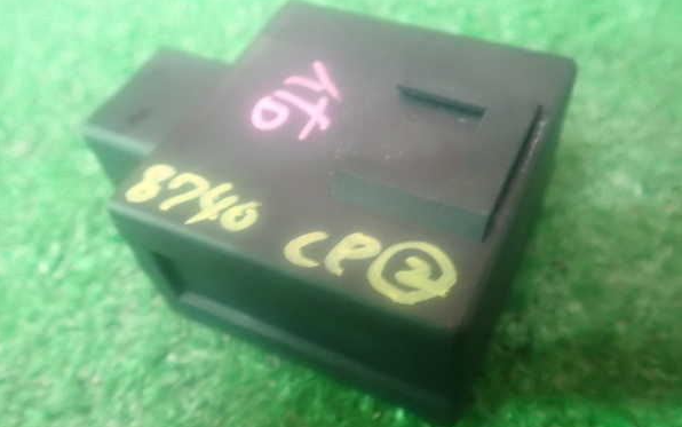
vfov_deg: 39.5
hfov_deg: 59.6
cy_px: 216
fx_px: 595
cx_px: 340
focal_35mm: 32
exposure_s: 1/8
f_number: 2.3
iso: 1600
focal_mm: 5.5
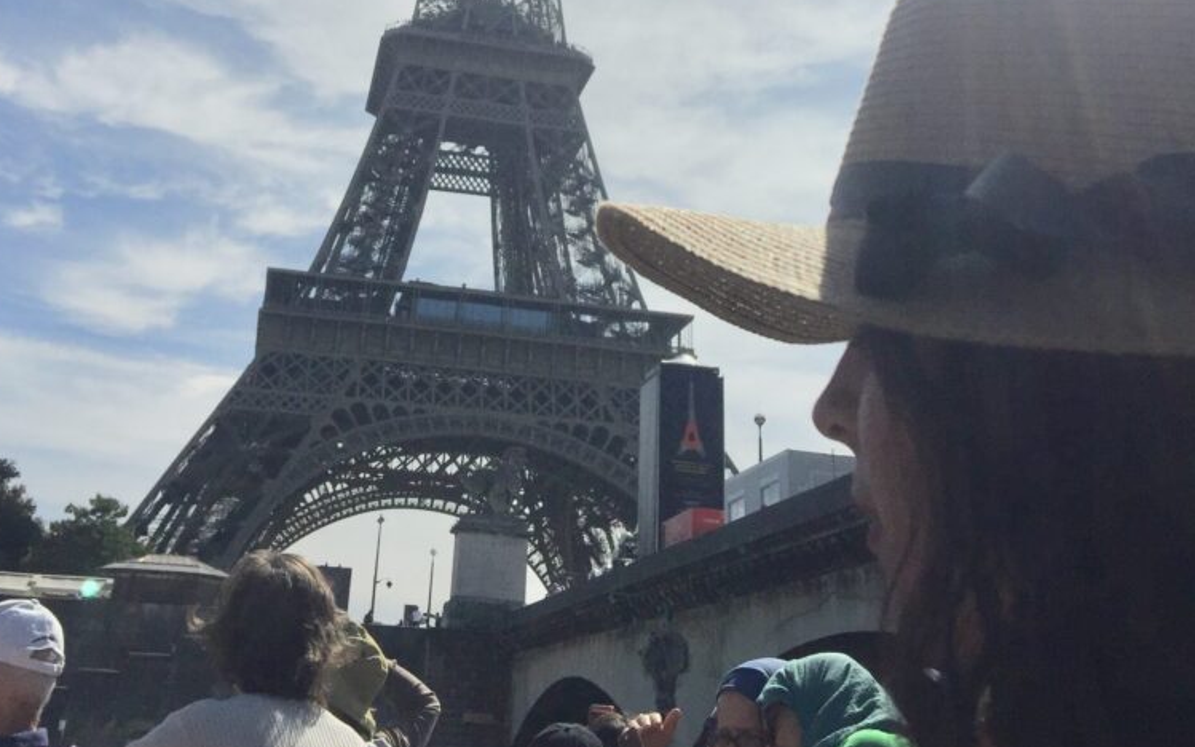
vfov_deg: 29.5
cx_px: 589
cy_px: 107
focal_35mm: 42
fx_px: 1368
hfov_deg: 47.2
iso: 32
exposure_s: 1/13333
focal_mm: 4.15
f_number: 2.2
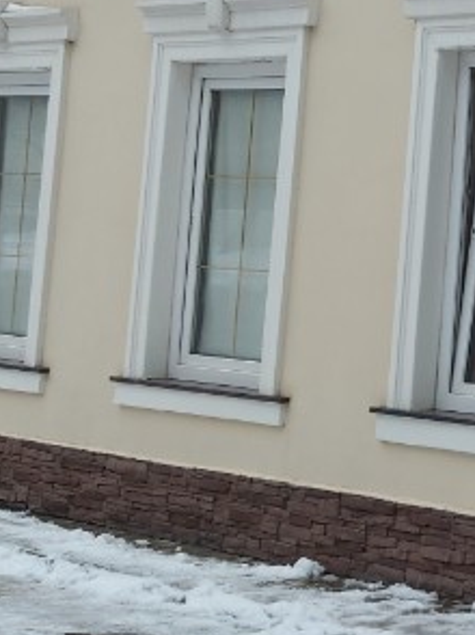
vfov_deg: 17.8
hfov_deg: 12.6
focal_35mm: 109
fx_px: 1997
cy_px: 57
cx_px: 799
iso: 40
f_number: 1.8
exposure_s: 1/100
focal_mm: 5.23
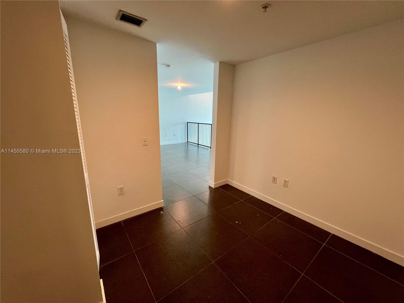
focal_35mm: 13
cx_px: 202
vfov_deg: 89.9
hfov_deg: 106.2
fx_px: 152
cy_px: 152
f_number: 1.8
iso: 160
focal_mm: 1.57
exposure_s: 1/60
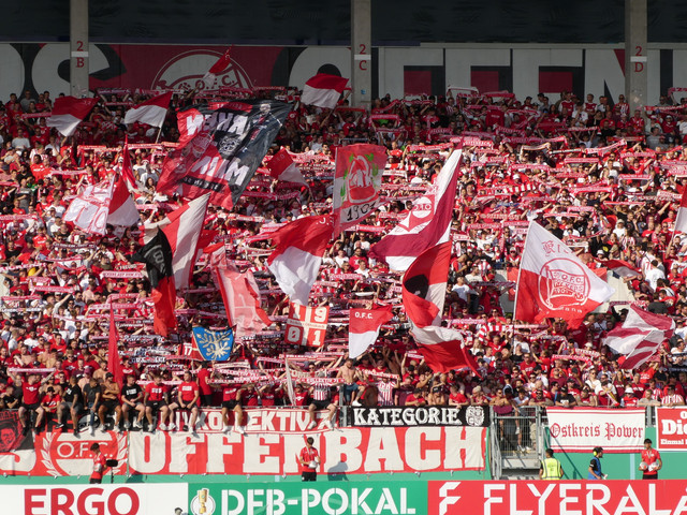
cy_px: 258
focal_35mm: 160
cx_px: 344
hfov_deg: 12.3
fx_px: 3175
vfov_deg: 9.3
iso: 80
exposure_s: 1/400
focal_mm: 28.7
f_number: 5.5
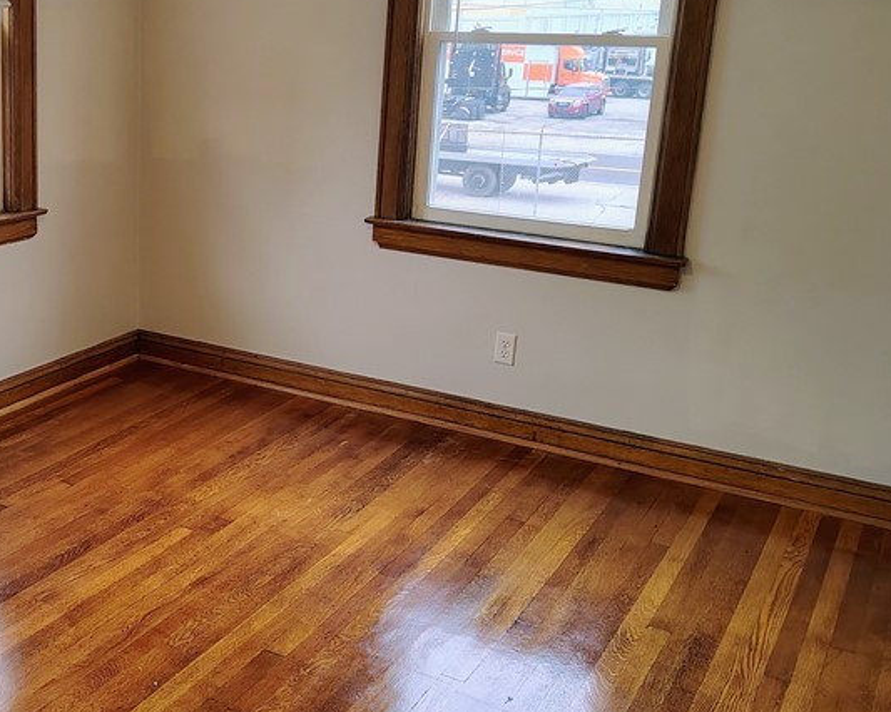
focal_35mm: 45
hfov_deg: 38.9
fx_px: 1186
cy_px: 296
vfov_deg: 33.3
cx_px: 125
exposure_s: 1/120
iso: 928
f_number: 1.8
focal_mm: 5.56
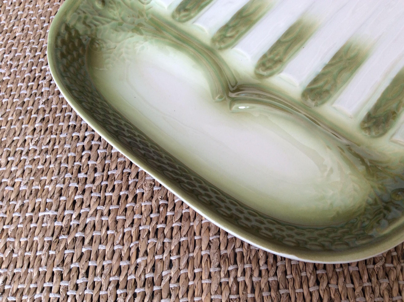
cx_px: 202
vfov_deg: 44.1
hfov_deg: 56.9
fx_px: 373
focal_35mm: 32
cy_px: 151
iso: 32
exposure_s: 1/50
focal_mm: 3.3
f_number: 2.4
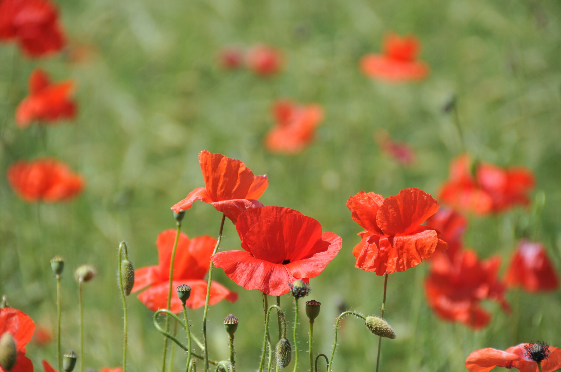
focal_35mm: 300
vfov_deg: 4.6
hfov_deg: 6.9
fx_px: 4669
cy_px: 186
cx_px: 280
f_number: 5.6
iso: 200
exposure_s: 1/800
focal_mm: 200
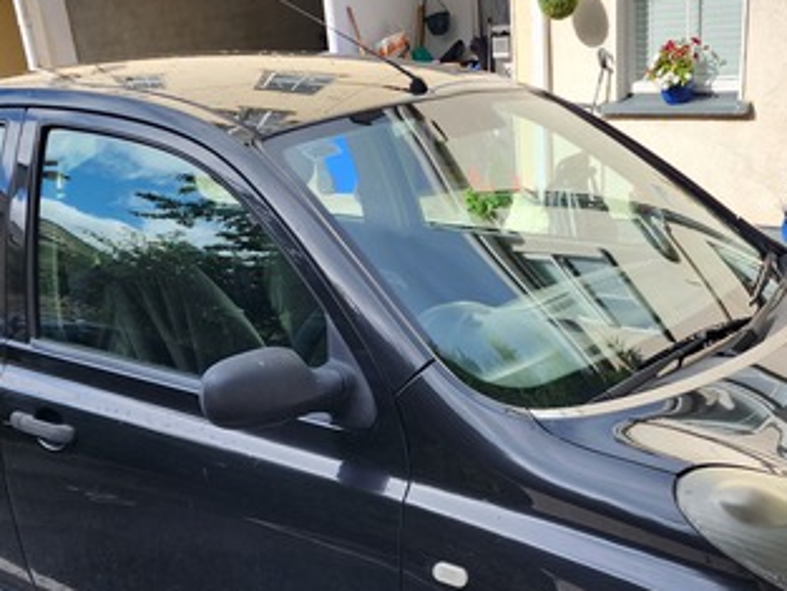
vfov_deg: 30.0
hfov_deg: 40.4
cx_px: 440
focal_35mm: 47
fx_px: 1069
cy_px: 488
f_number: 1.8
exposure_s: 1/526
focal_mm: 6.4
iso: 12
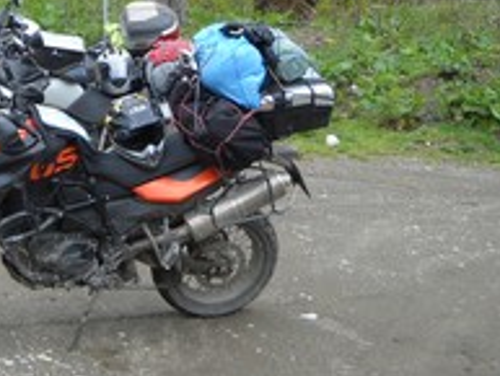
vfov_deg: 17.2
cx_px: 88
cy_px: 41
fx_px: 1229
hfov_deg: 22.6
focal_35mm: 85
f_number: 3.1
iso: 64
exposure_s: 1/369
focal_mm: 6.72
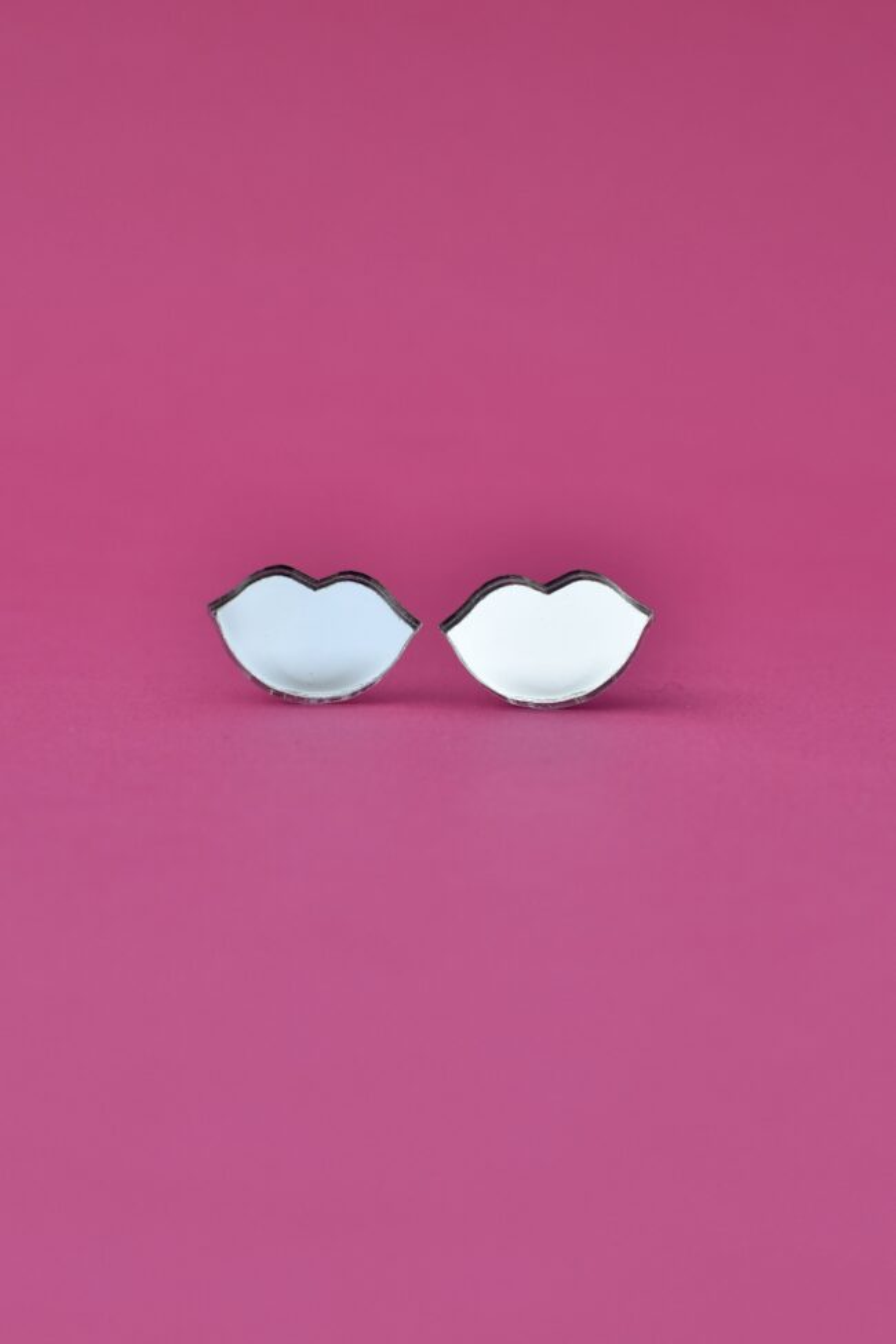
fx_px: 2613
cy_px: 672
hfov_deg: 19.5
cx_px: 448
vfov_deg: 28.8
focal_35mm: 70
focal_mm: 35
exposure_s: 1/250
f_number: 7.1
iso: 200
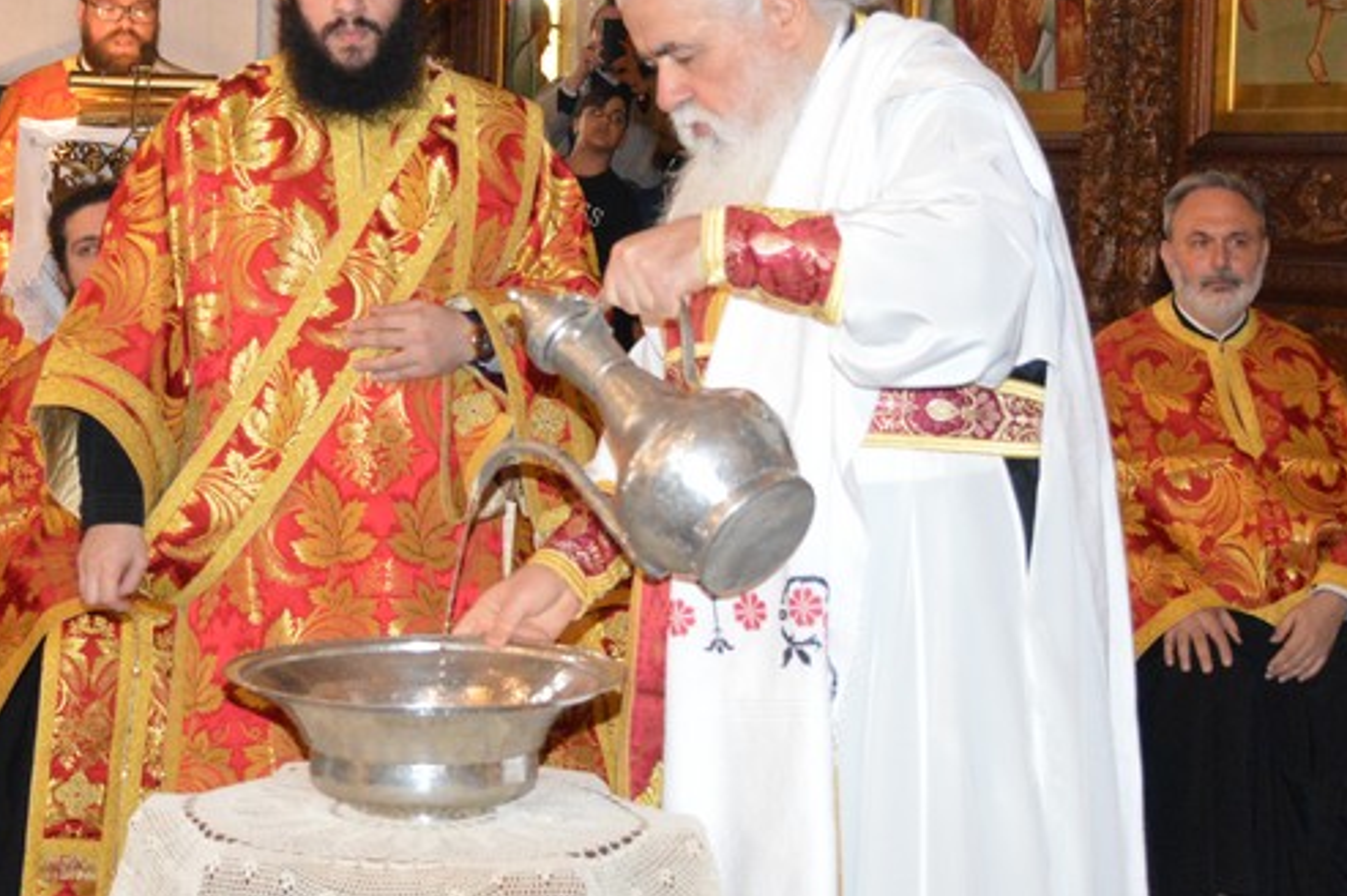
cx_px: 369
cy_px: 362
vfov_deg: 16.8
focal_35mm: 81
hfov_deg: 24.8
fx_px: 3029
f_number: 3.8
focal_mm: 26
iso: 2500
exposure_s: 1/60
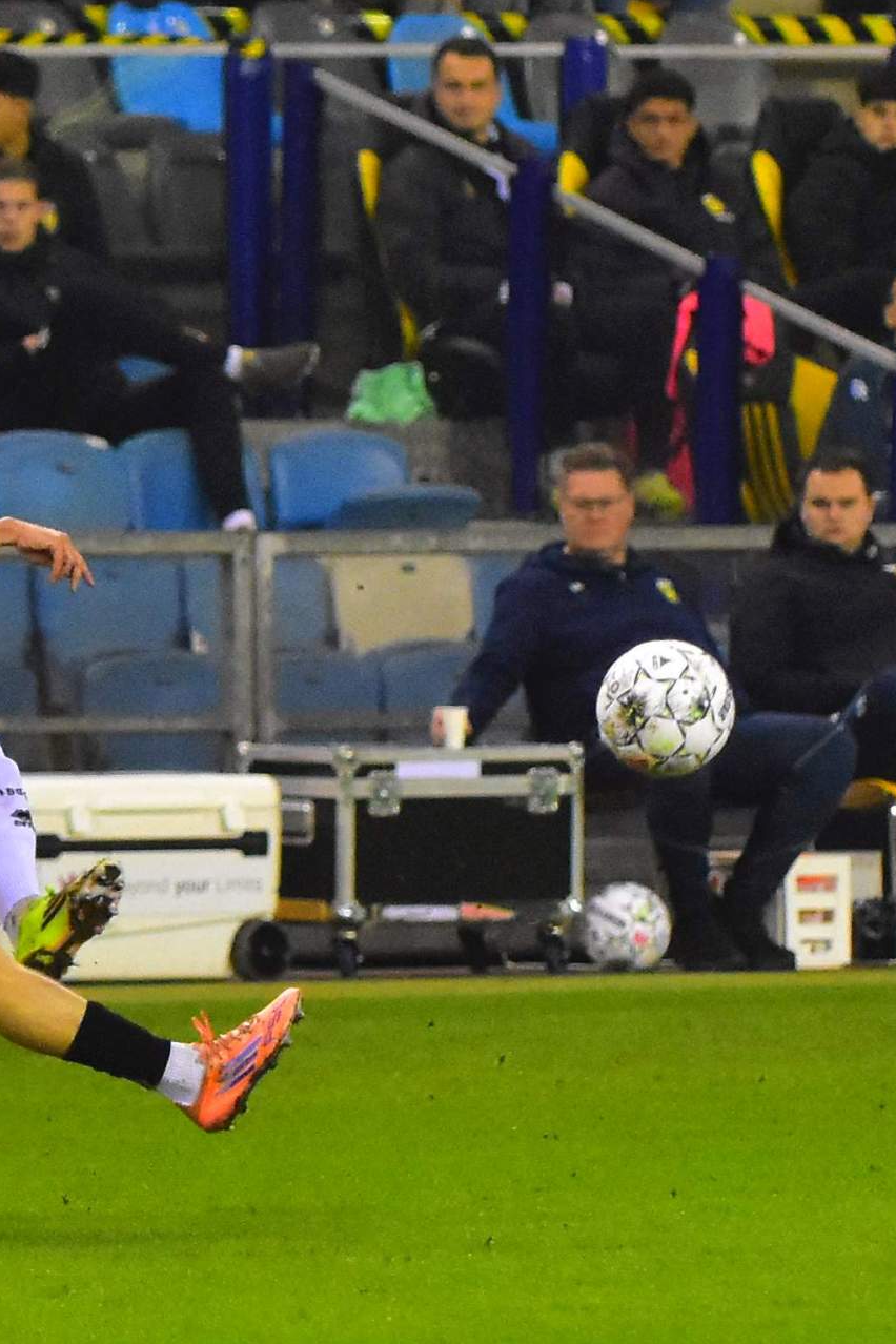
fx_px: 10938
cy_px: 672
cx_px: 46
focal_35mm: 293
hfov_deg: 4.7
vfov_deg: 7.0
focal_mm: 130
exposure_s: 1/1000
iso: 4000
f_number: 2.8
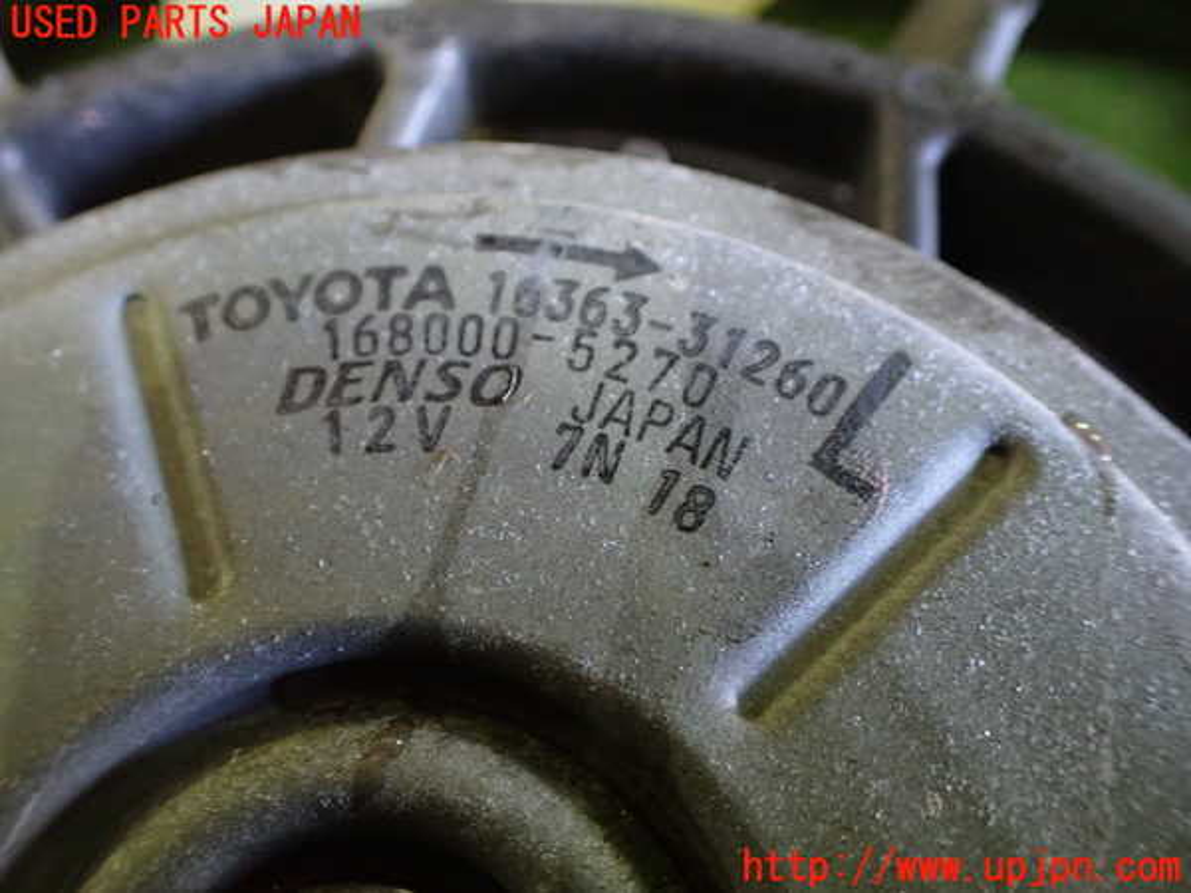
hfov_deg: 60.0
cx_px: 596
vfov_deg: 46.8
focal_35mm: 30
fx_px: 1032
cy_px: 446
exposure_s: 1/30
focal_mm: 5.4
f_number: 2.3
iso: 800
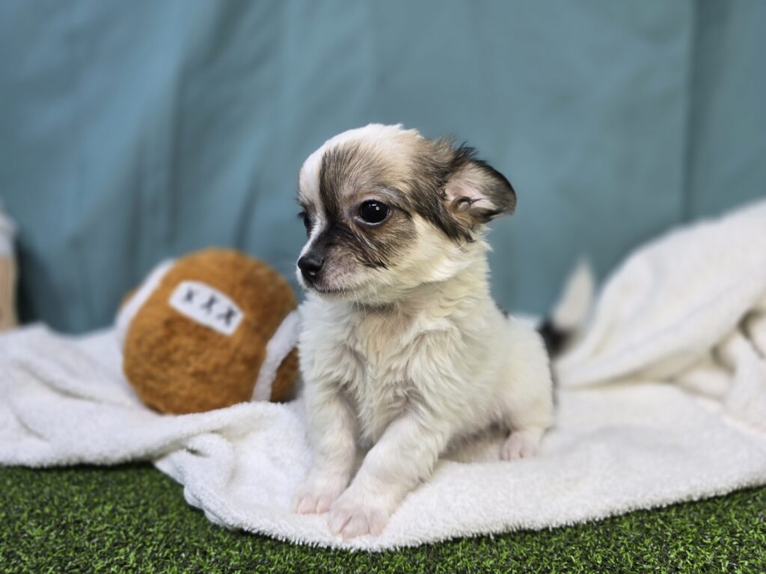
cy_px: 287
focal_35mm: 23
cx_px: 383
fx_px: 509
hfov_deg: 73.9
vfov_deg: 58.9
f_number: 1.7
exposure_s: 1/55.3
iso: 25
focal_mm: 6.3
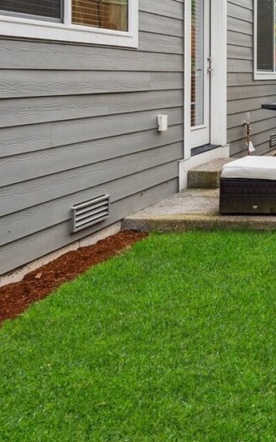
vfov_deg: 43.2
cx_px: 451
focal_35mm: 43
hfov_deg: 22.4
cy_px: 66
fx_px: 517
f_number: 7.1
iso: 80
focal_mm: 16
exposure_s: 1/80
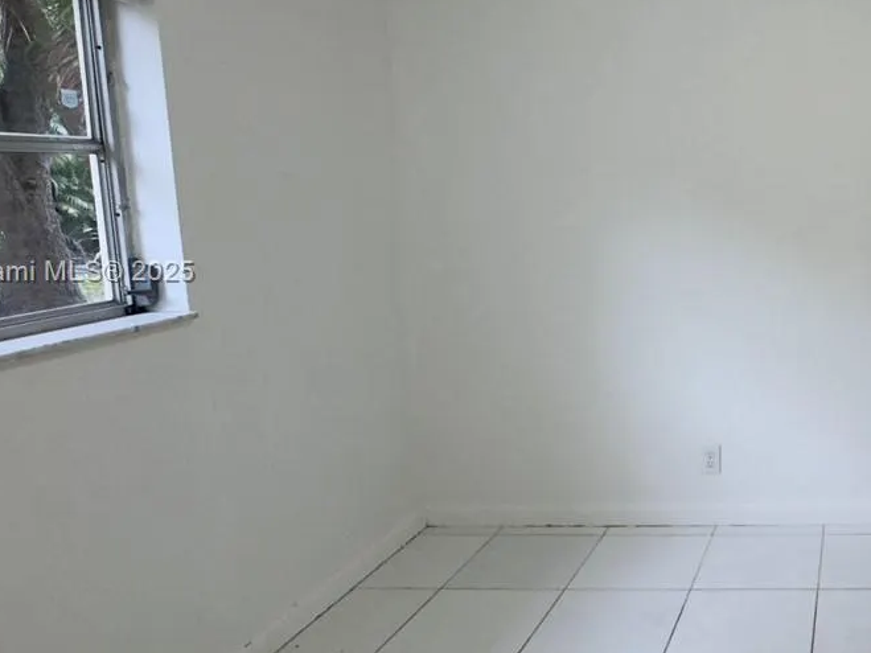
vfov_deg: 41.7
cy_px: 274
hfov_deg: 46.9
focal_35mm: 34
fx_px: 855
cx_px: 829
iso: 125
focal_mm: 2.22
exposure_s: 1/120
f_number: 2.2
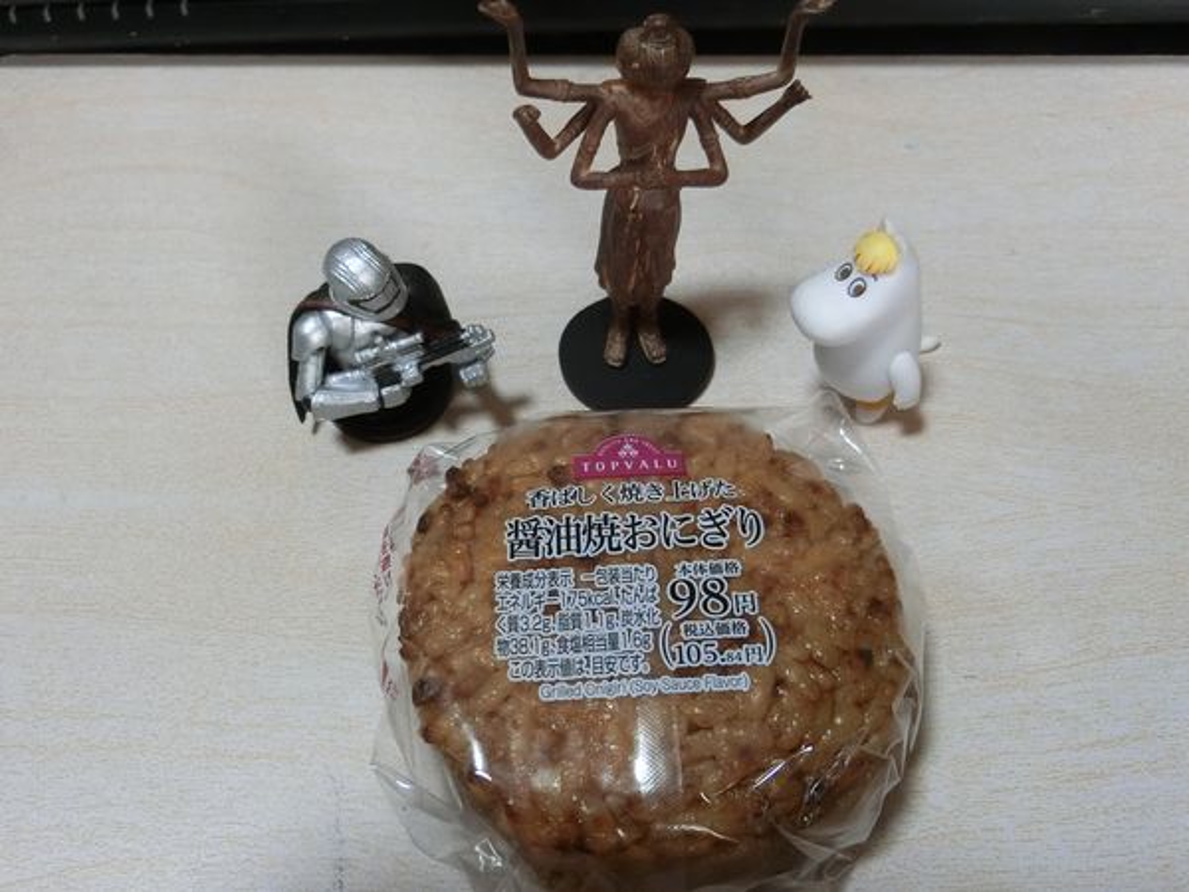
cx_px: 594
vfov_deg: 41.8
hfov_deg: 54.0
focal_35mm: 34
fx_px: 1168
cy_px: 446
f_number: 3.9
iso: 800
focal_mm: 6
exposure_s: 1/125
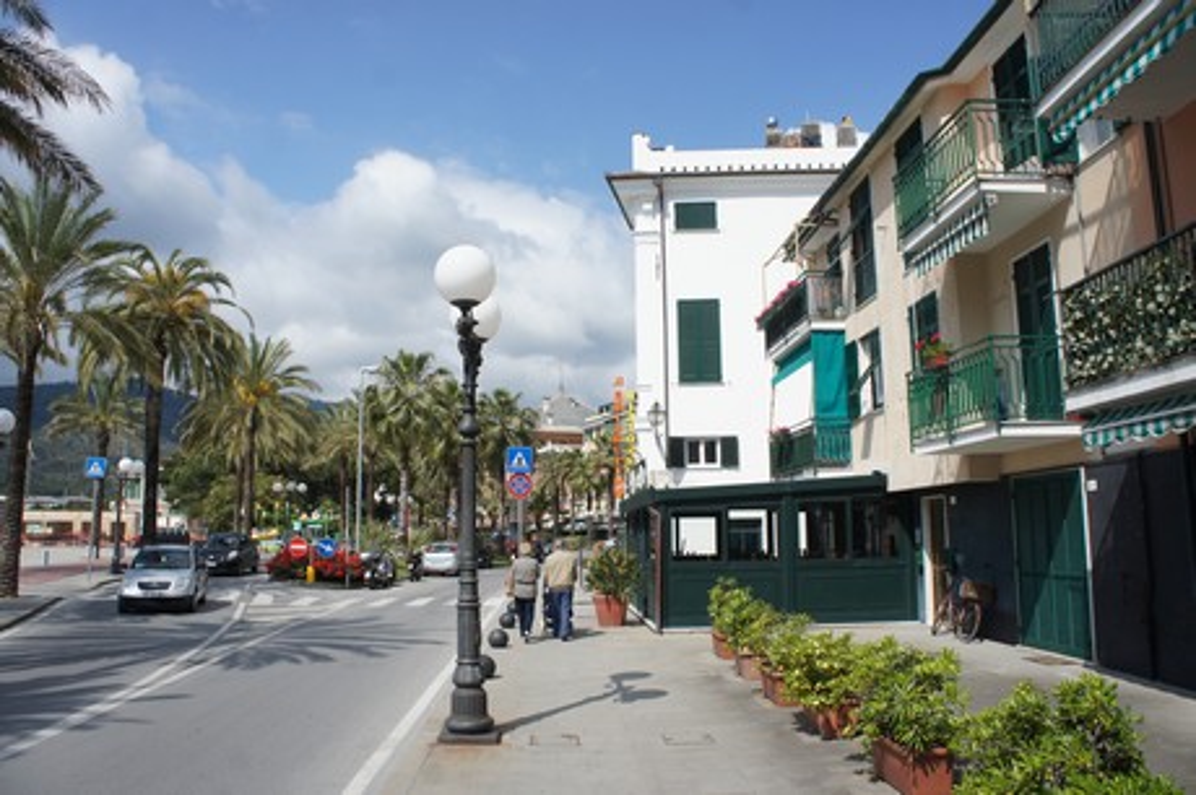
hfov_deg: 67.4
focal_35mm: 27
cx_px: 598
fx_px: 896
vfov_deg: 47.9
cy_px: 398
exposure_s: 1/640
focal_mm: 18
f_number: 7.1
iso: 200
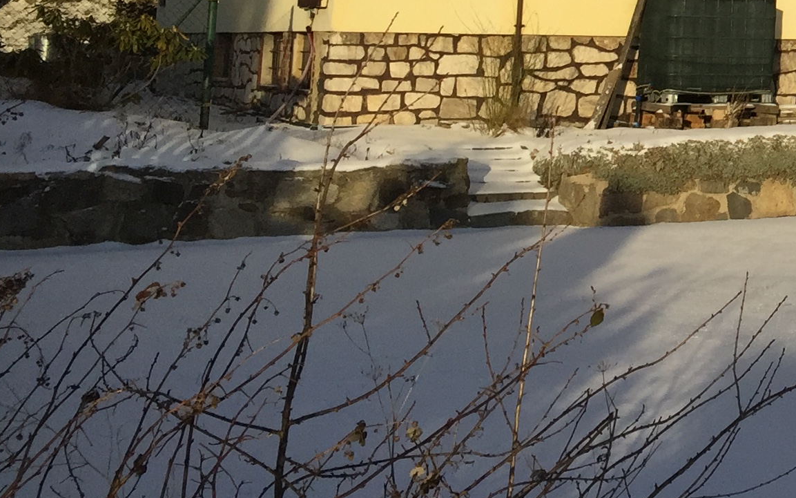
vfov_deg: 14.2
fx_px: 1888
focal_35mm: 87
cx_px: 1122
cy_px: -207
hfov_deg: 20.9
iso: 32
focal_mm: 4.15
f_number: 2.2
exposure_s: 1/2825
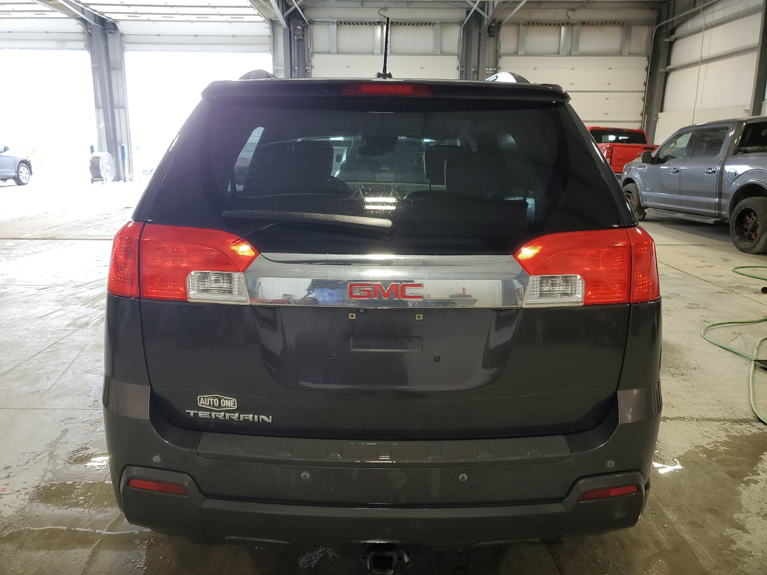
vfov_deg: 53.1
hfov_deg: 67.3
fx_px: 576
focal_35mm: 26
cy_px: 288
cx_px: 384
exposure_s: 1/60.2
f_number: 1.5
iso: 66
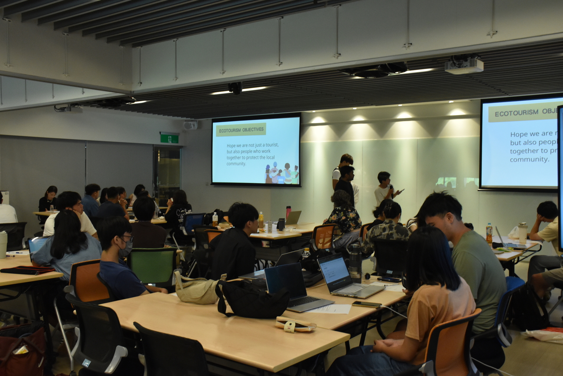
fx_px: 539
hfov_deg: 55.1
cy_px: 188
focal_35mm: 34
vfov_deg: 38.4
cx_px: 282
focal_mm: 23
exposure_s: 1/50
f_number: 7.1
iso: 1600
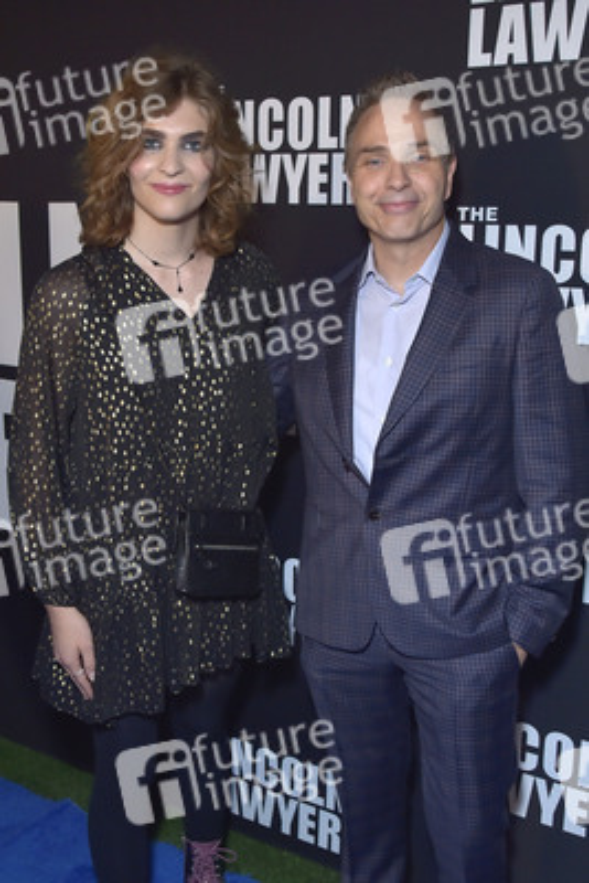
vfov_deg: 65.5
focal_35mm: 28
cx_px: 294
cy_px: 442
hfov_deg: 46.4
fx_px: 687
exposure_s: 1/200
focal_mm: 28
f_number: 6.3
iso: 800
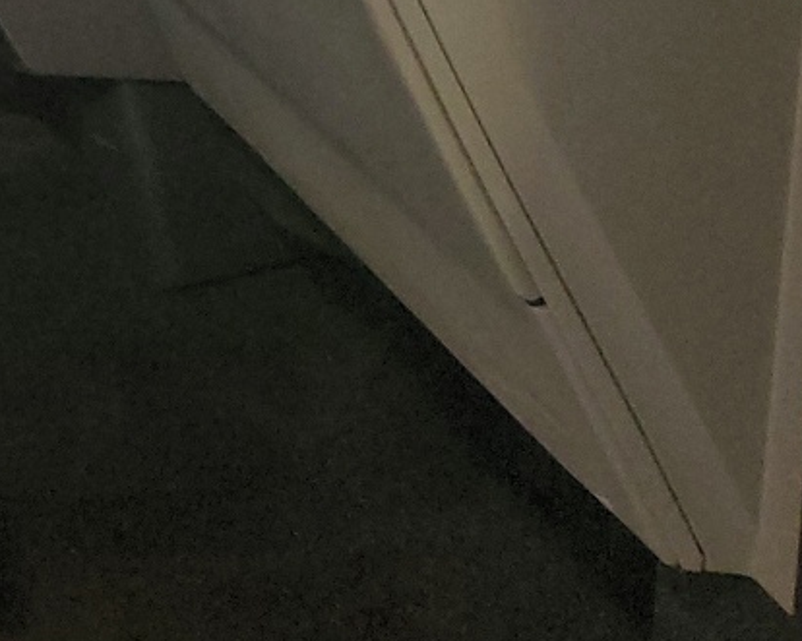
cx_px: -641
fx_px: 2326
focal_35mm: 98
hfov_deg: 16.4
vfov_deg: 14.5
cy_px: -349
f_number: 1.5
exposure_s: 1/60.2
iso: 127
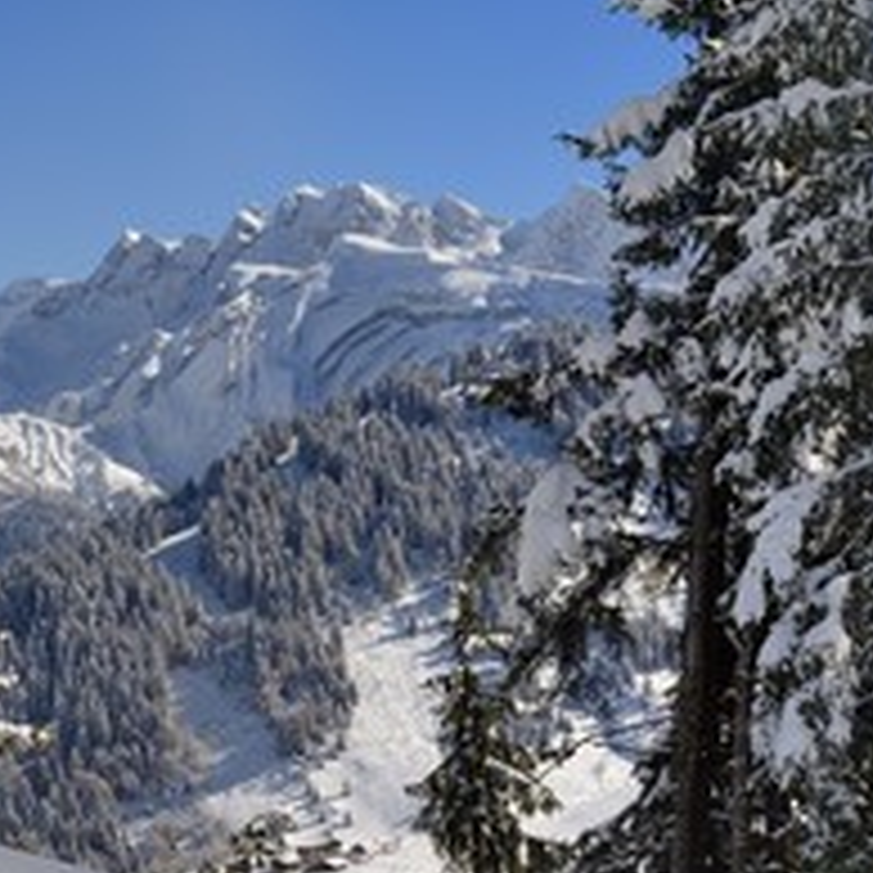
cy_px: 405
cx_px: 162
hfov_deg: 13.5
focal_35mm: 129
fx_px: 3681
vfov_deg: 13.5
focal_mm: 70
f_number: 16
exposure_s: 1/320
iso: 200
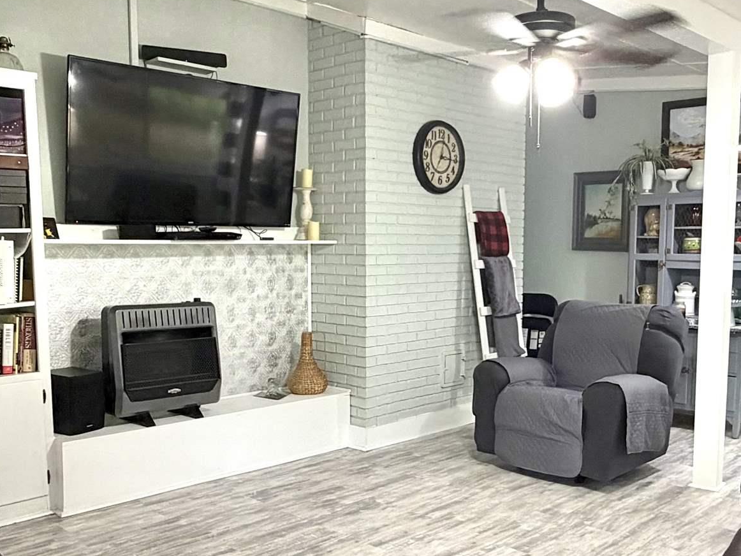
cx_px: 395
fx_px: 792
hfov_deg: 50.1
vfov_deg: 38.6
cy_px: 328
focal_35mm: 37
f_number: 2.2
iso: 200
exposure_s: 1/60
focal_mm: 2.22
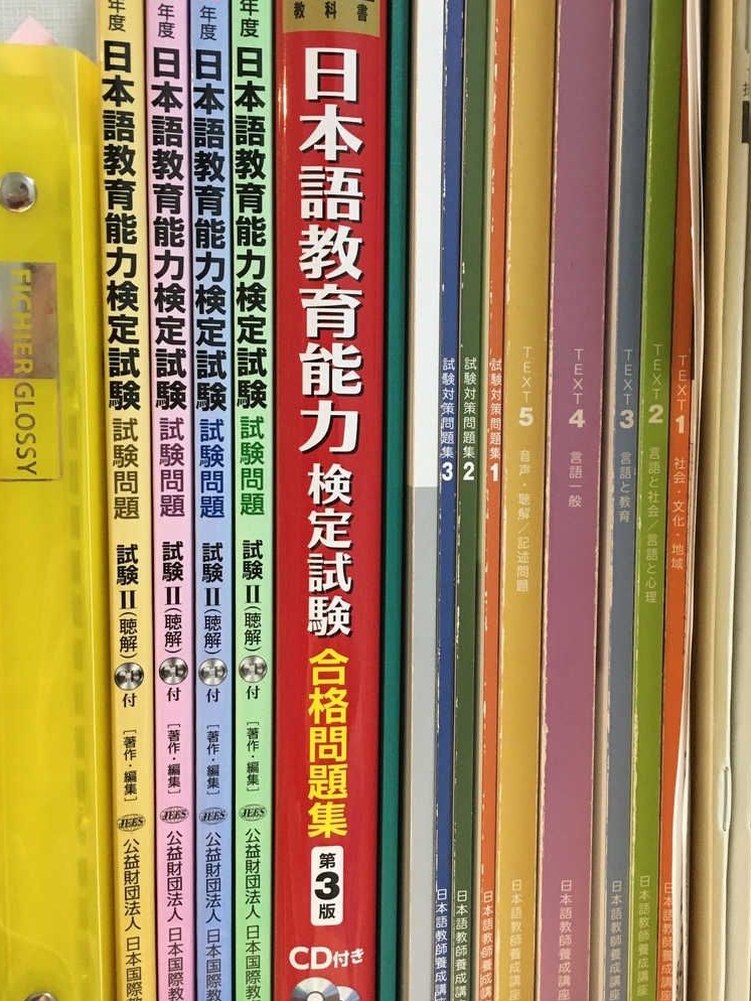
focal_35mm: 35
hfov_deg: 40.5
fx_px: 1012
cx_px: 449
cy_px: 499
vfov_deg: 52.6
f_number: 2.2
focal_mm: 4.15
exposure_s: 1/30
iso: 200
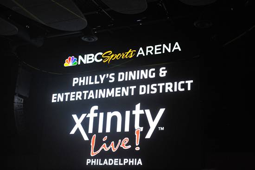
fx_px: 411
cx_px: 128
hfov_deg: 34.5
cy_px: 85
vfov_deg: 23.4
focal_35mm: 58
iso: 2500
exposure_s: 1/100
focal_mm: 58
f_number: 7.1
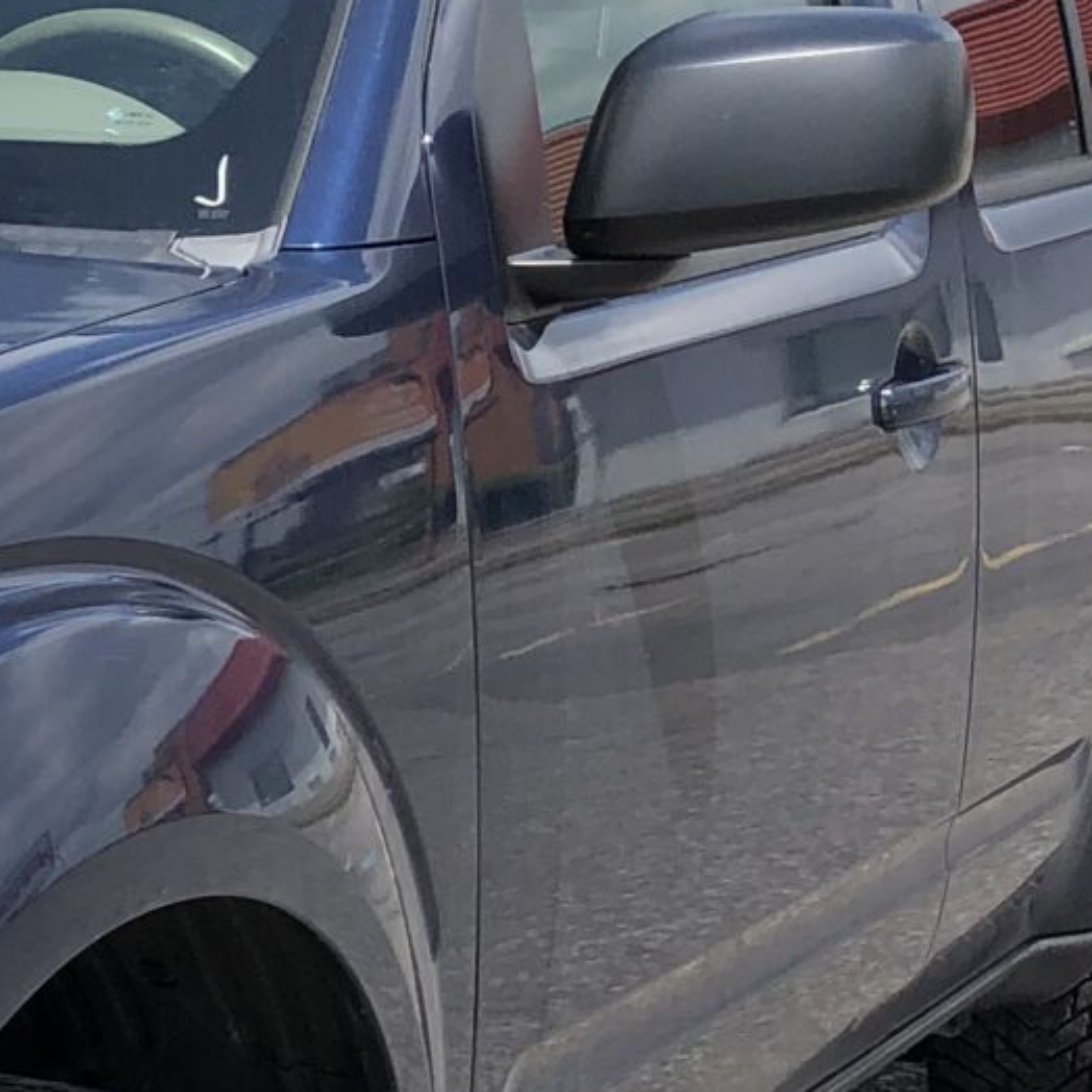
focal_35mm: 121
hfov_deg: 13.4
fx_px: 4319
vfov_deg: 14.3
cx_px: -681
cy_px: 844
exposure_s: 1/1600
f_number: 1.8
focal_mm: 3.99
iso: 20
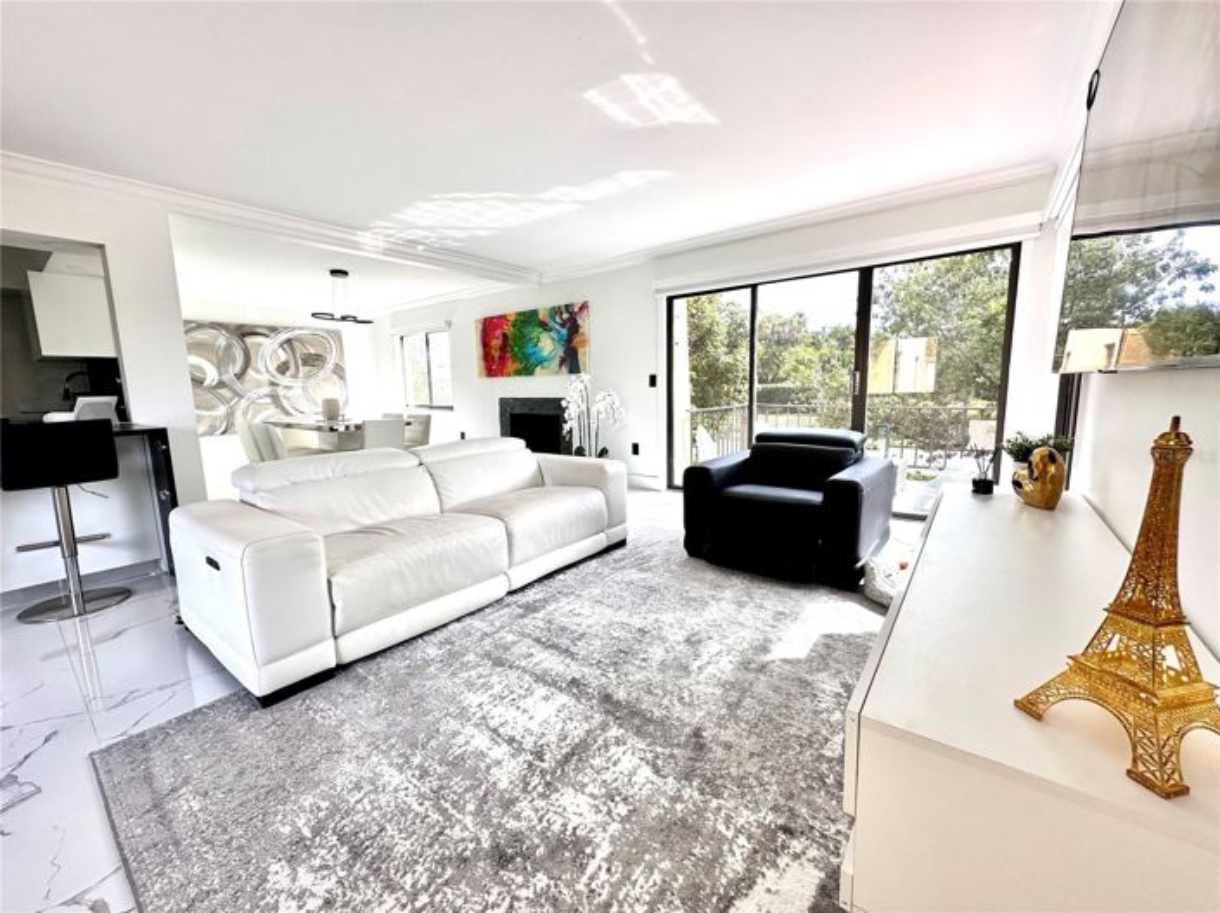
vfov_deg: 85.6
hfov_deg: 102.1
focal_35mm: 14
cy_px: 456
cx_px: 610
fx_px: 493
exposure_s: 1/99
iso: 40
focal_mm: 2.22
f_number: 2.2
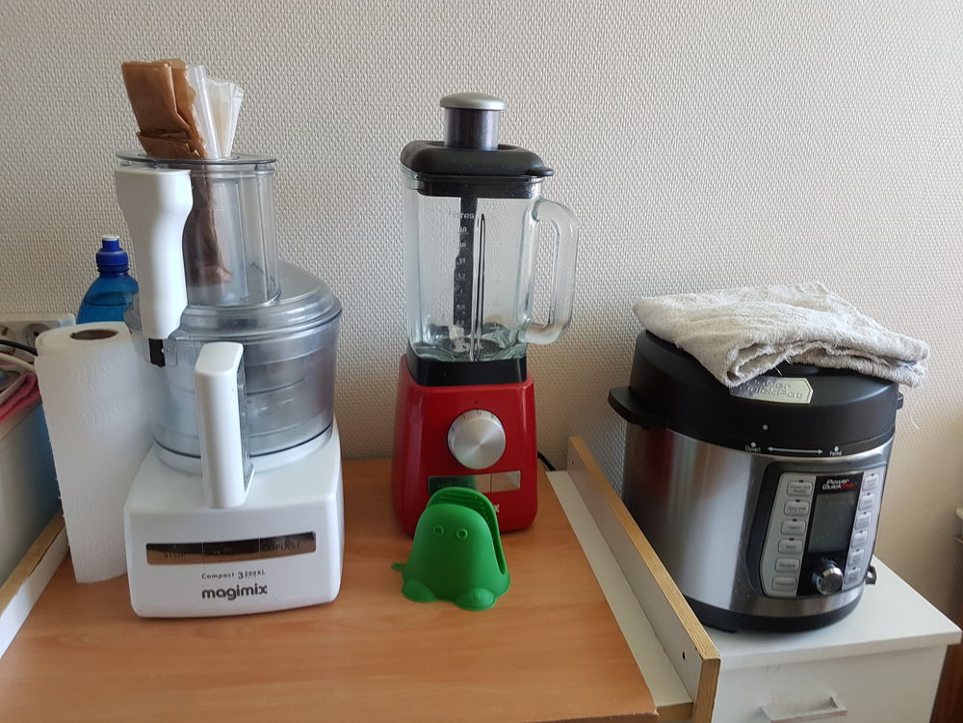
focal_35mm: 26
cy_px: 362
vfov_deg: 53.1
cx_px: 482
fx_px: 723
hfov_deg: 67.3
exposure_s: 1/100
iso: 80
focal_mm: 4.2
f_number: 1.7
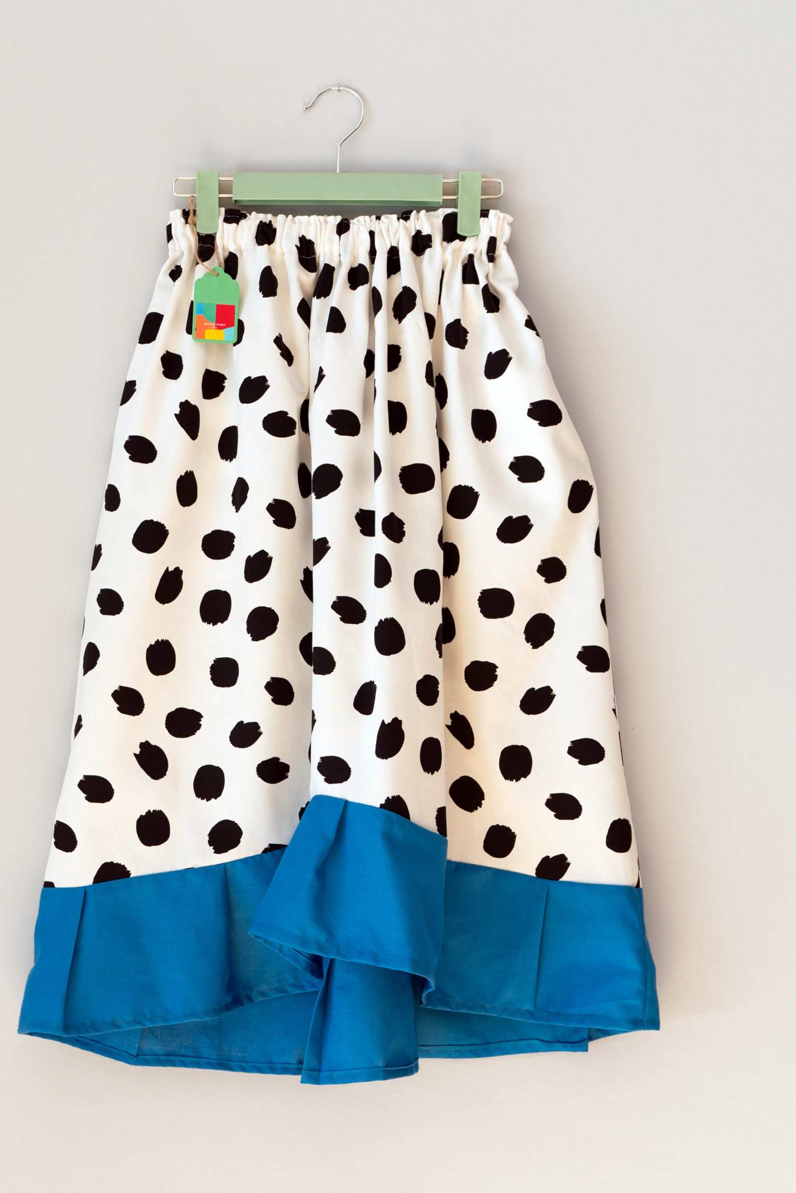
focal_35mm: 48
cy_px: 644
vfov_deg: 41.1
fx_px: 1591
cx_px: 343
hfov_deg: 28.1
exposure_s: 1/160
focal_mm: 28
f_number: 4
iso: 125
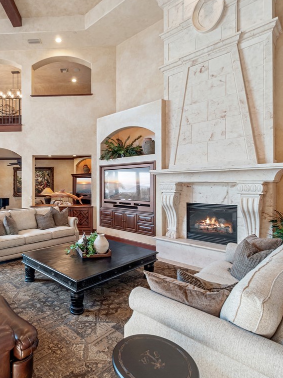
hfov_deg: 65.8
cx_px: 82
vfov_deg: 84.7
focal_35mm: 19
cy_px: 187
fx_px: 207
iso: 200
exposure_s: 1/5
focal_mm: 7
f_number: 7.1
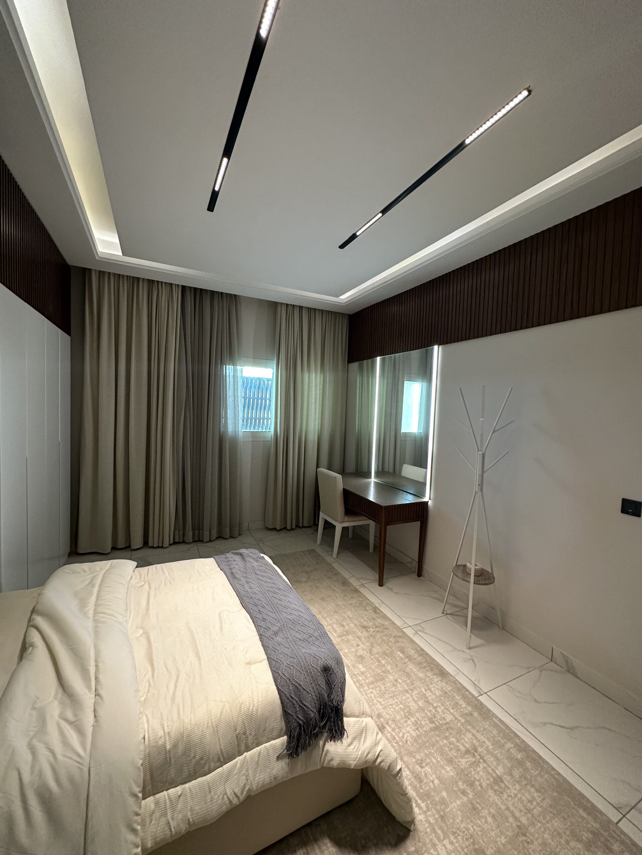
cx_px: 321
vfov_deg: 102.1
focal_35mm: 14
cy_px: 428
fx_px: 346
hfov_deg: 85.7
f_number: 2.2
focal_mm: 2.22
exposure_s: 1/120
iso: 200
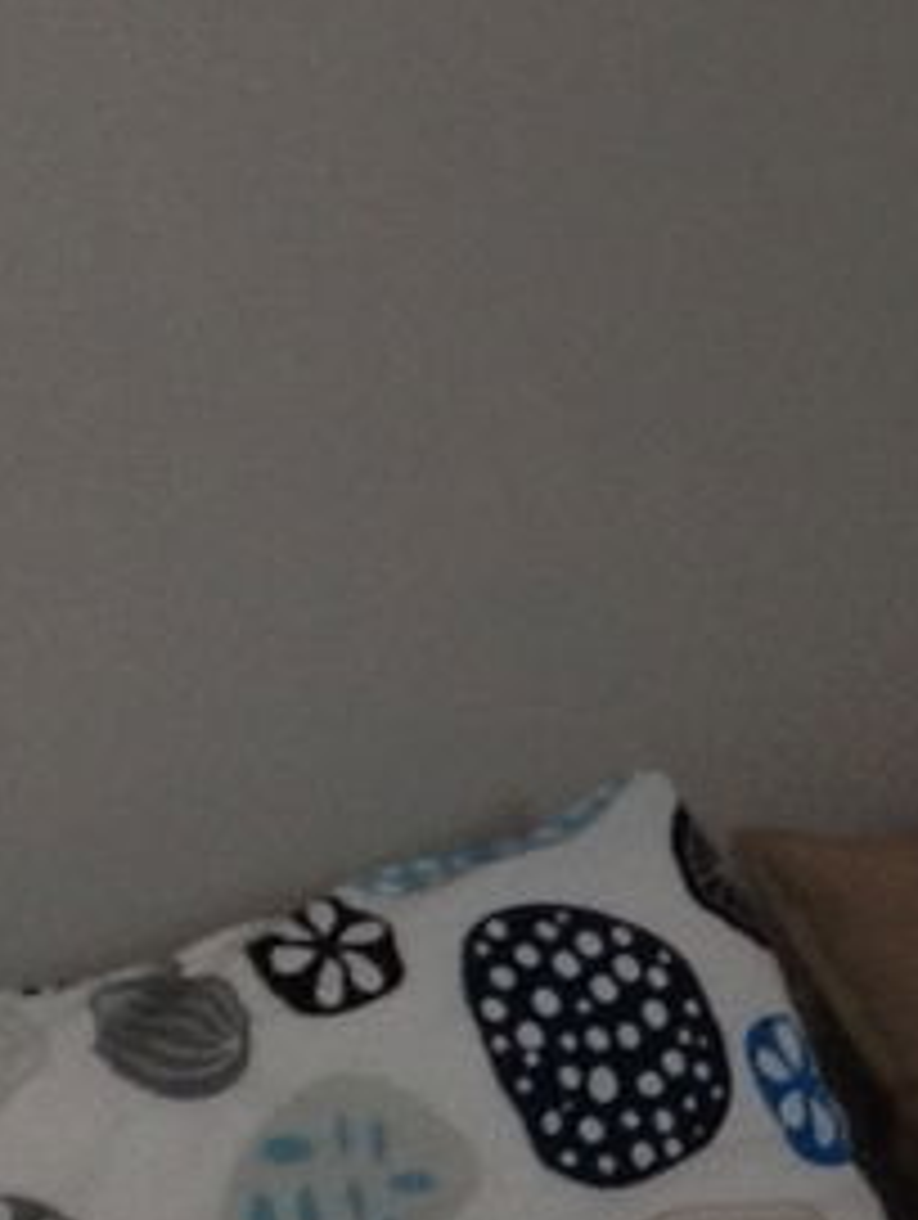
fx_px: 7267
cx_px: 1822
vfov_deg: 9.5
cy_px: 1128
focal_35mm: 206
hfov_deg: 7.0
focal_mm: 4.28
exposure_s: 1/15
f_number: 2.4
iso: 80
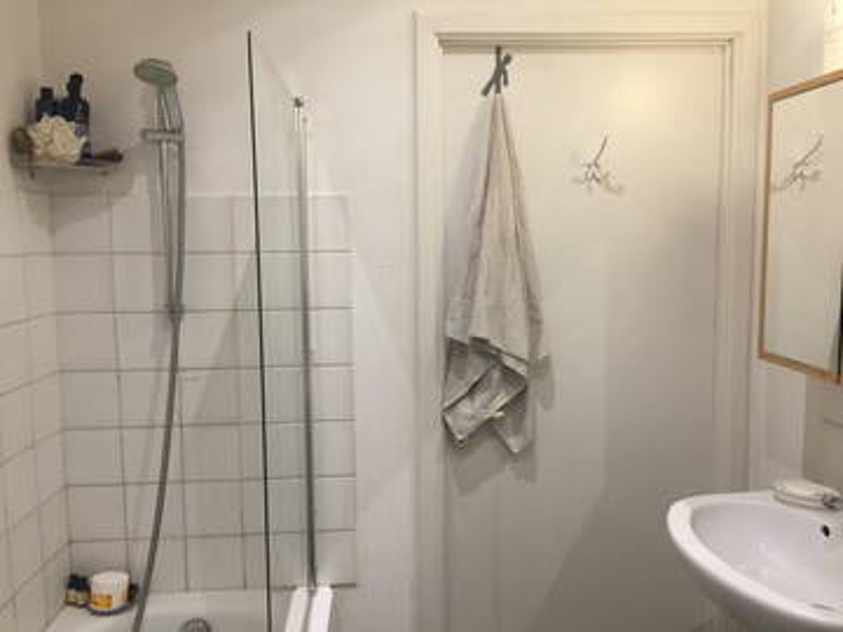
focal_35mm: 29
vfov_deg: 48.2
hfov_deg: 61.7
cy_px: 316
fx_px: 706
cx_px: 422
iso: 64
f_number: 2.2
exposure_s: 1/33
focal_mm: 4.15
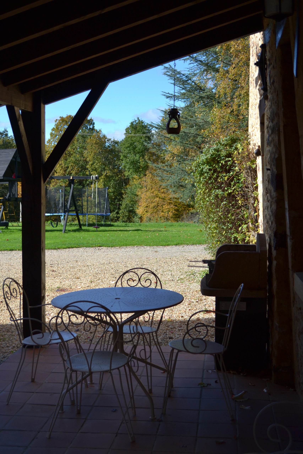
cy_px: 227
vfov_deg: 38.9
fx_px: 644
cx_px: 152
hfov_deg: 26.5
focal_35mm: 51
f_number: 5
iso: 100
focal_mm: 34
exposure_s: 1/400
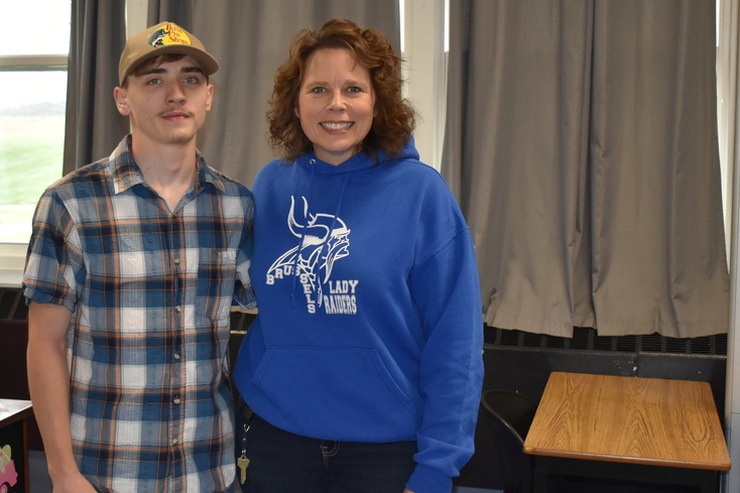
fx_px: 1247
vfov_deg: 22.4
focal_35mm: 61
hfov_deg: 32.9
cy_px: 249
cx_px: 288
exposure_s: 1/125
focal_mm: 29
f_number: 4.2
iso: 800
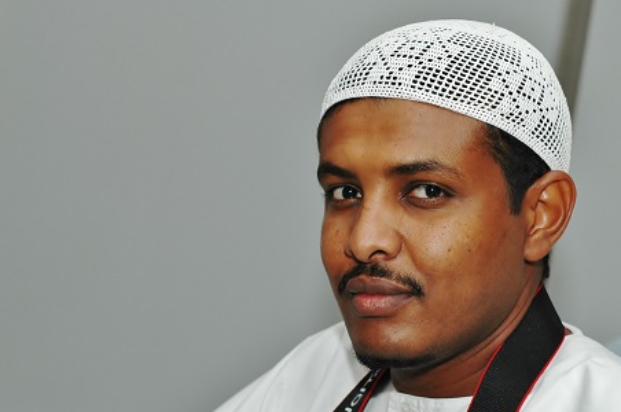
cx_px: 360
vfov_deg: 13.6
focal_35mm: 100
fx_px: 1723
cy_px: 249
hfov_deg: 20.4
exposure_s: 1/60
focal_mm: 50
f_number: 4
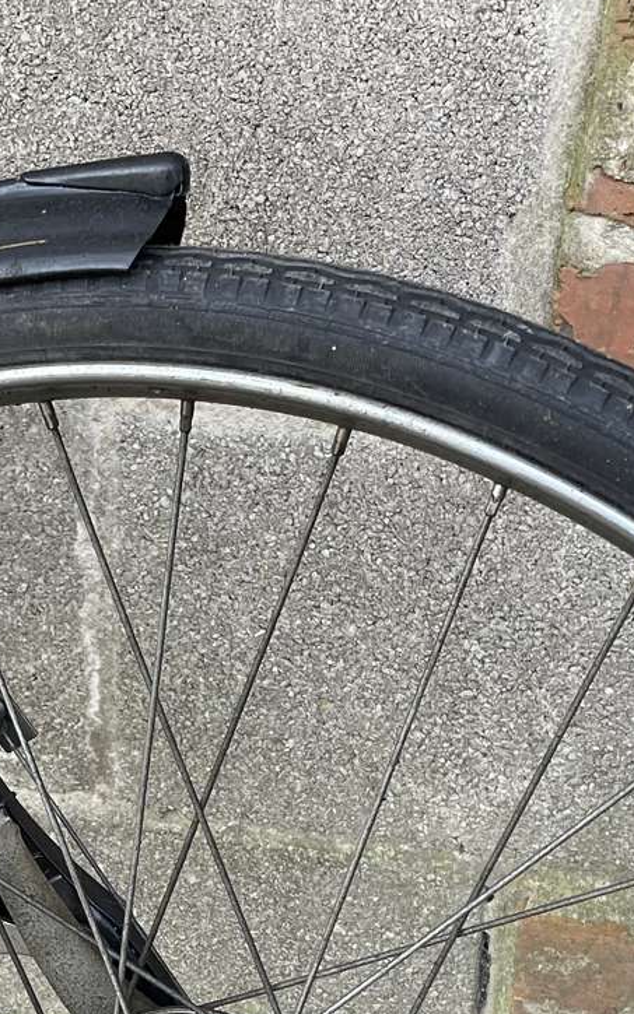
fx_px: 2101
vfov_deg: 26.0
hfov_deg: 17.0
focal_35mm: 76
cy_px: 959
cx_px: 123
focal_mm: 4.2
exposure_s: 1/121
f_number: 1.6
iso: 40
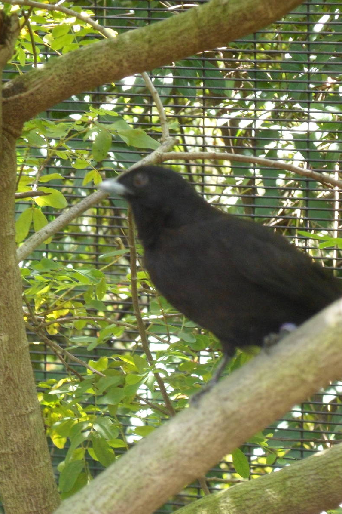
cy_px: 258
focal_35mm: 280
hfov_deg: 4.9
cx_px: 167
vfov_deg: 7.4
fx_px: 3992
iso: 200
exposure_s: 1/60
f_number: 5.6
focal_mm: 36.2
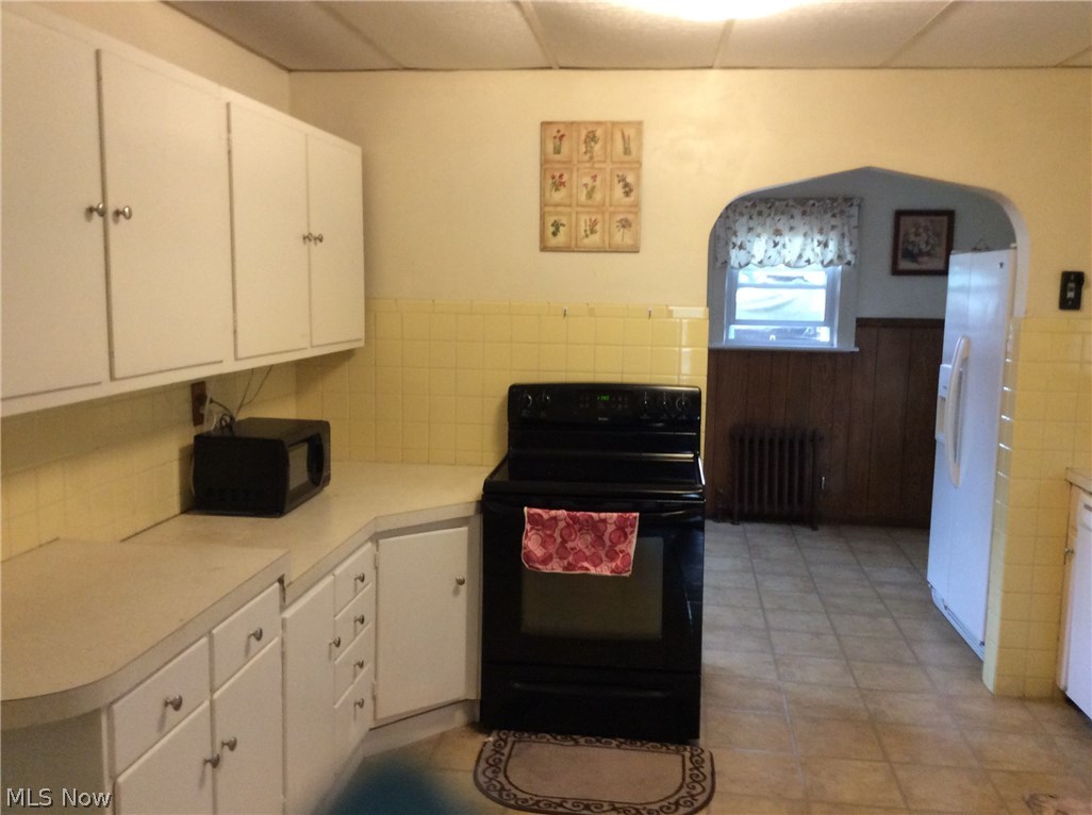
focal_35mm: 32
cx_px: 546
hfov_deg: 56.9
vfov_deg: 44.0
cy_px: 408
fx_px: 1008
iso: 125
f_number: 2.4
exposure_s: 1/24
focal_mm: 3.3
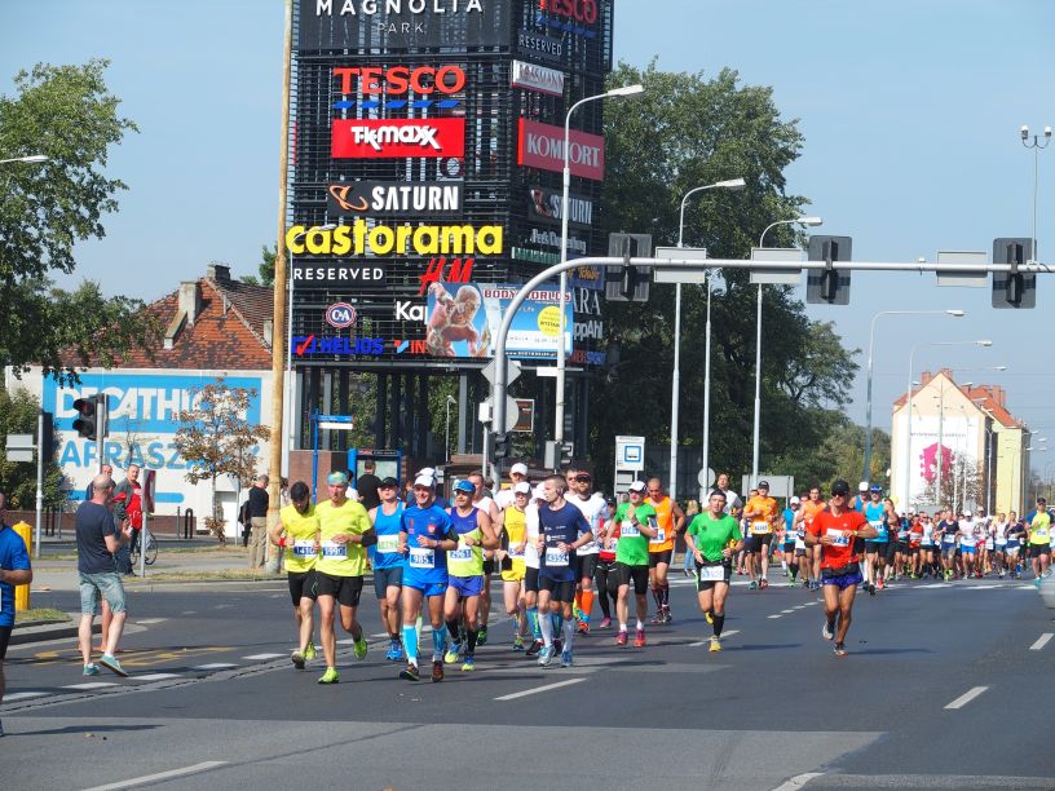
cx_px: 528
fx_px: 4114
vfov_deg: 11.0
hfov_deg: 14.6
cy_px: 396
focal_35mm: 135
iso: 100
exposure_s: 1/640
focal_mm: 28.8
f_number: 4.5
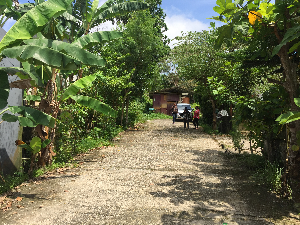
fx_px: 251
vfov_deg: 48.2
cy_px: 112
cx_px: 150
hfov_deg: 61.7
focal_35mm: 29
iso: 32
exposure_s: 1/1647
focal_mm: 4.15
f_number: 2.2
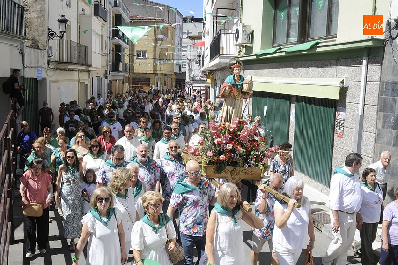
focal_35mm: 36
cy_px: 132
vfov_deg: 36.8
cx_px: 199
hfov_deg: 53.2
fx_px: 398
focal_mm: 24
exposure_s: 1/200
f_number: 10
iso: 200
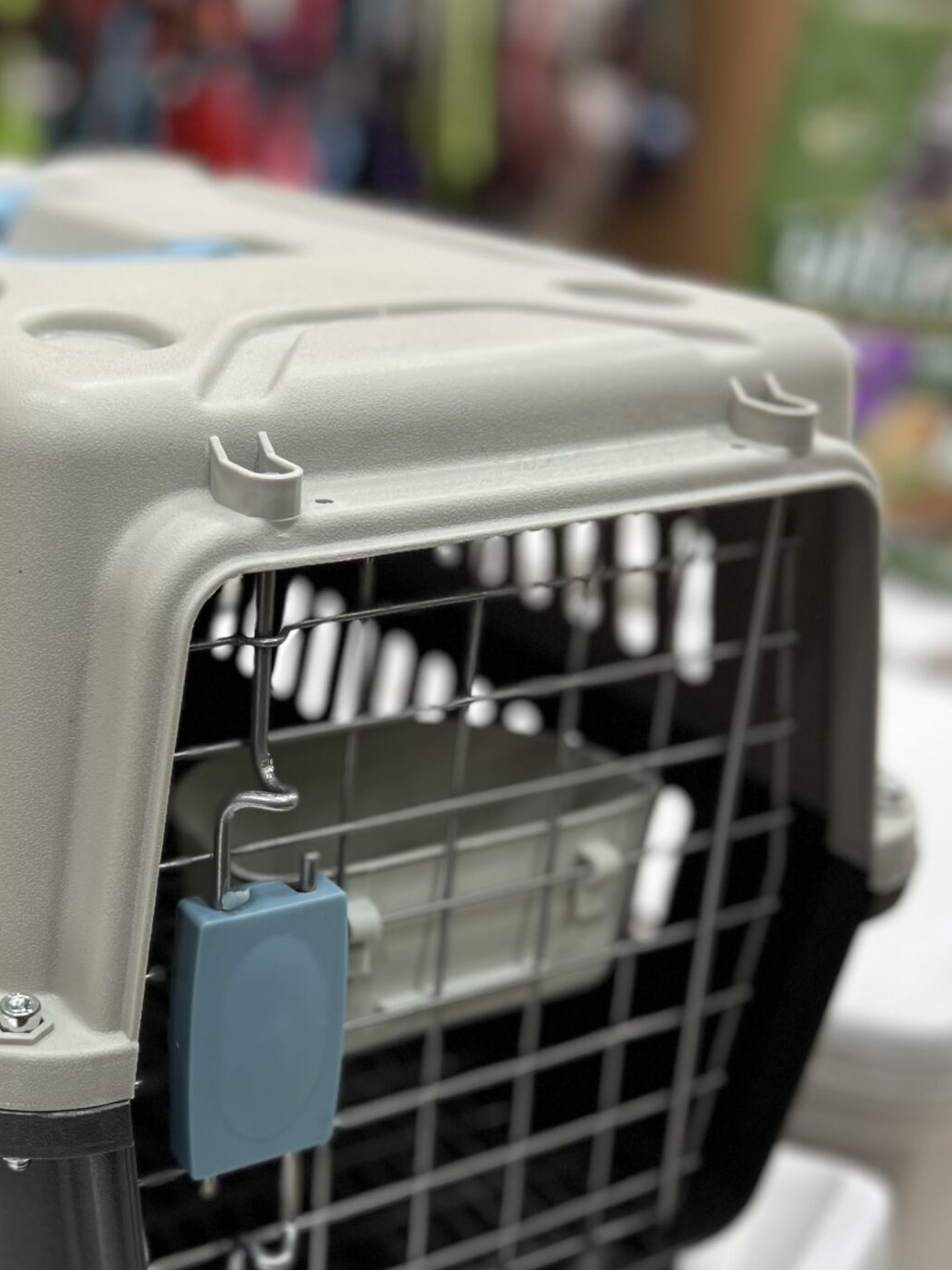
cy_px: 685
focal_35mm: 48
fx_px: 1760
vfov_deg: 39.6
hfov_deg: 29.4
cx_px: 165
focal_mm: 5.7
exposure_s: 1/100
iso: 40
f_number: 1.5
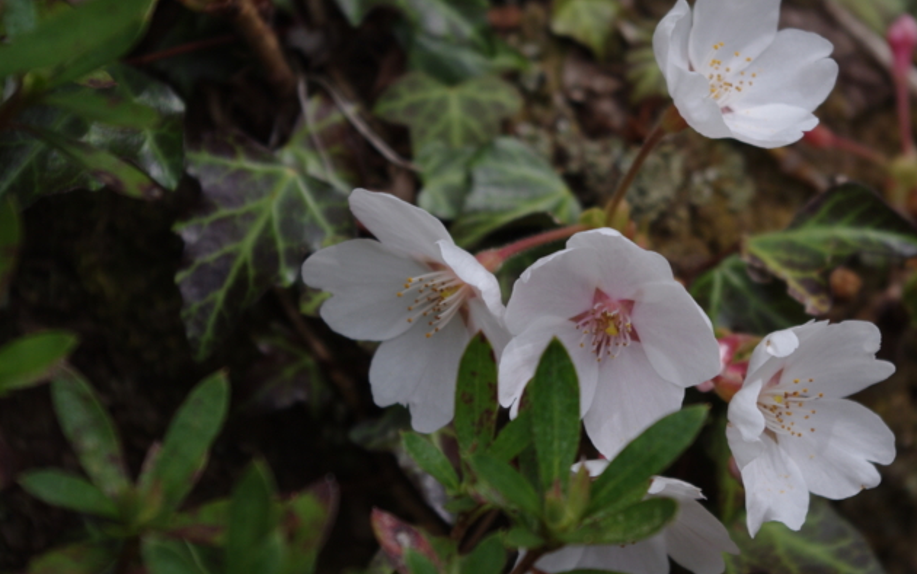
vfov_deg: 12.4
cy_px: 270
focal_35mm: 106
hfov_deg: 19.6
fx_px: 2650
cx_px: 575
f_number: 7.1
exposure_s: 1/320
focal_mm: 55
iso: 200
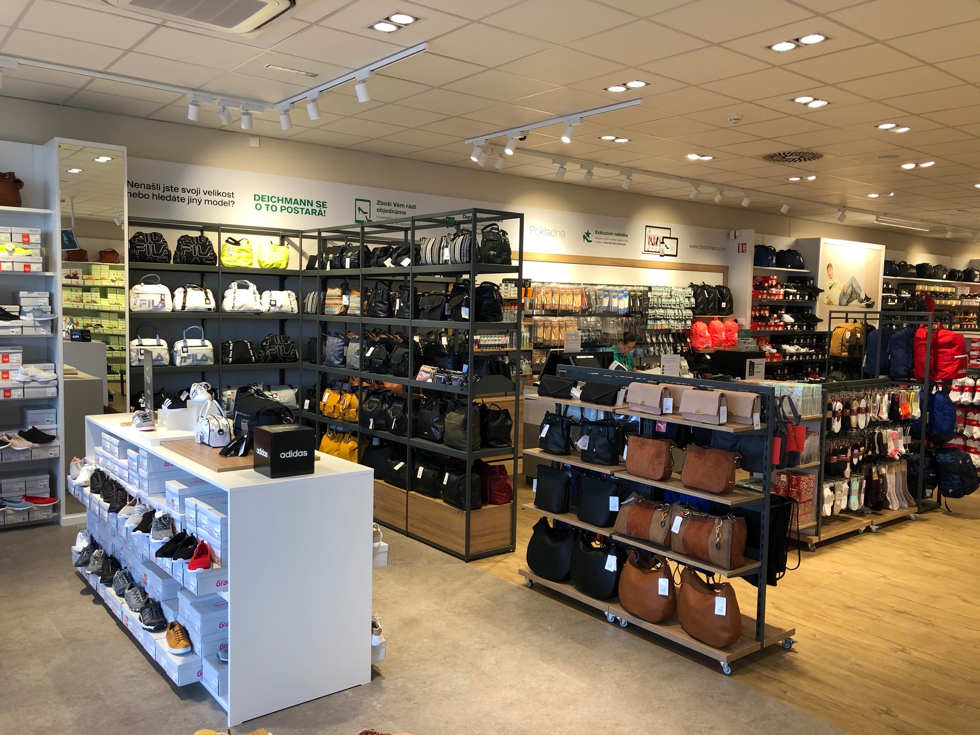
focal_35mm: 28
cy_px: 368
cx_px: 490
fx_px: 793
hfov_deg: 63.4
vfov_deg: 49.7
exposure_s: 1/100
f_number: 1.8
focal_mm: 3.99
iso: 40
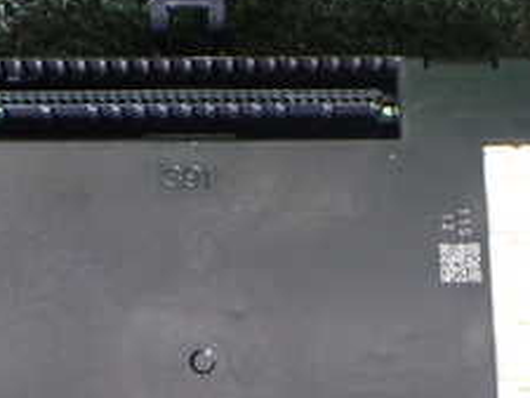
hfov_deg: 24.4
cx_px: 245
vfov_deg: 18.1
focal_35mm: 80
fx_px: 1226
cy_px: 384
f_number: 2.3
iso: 800
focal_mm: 5.4
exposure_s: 1/80
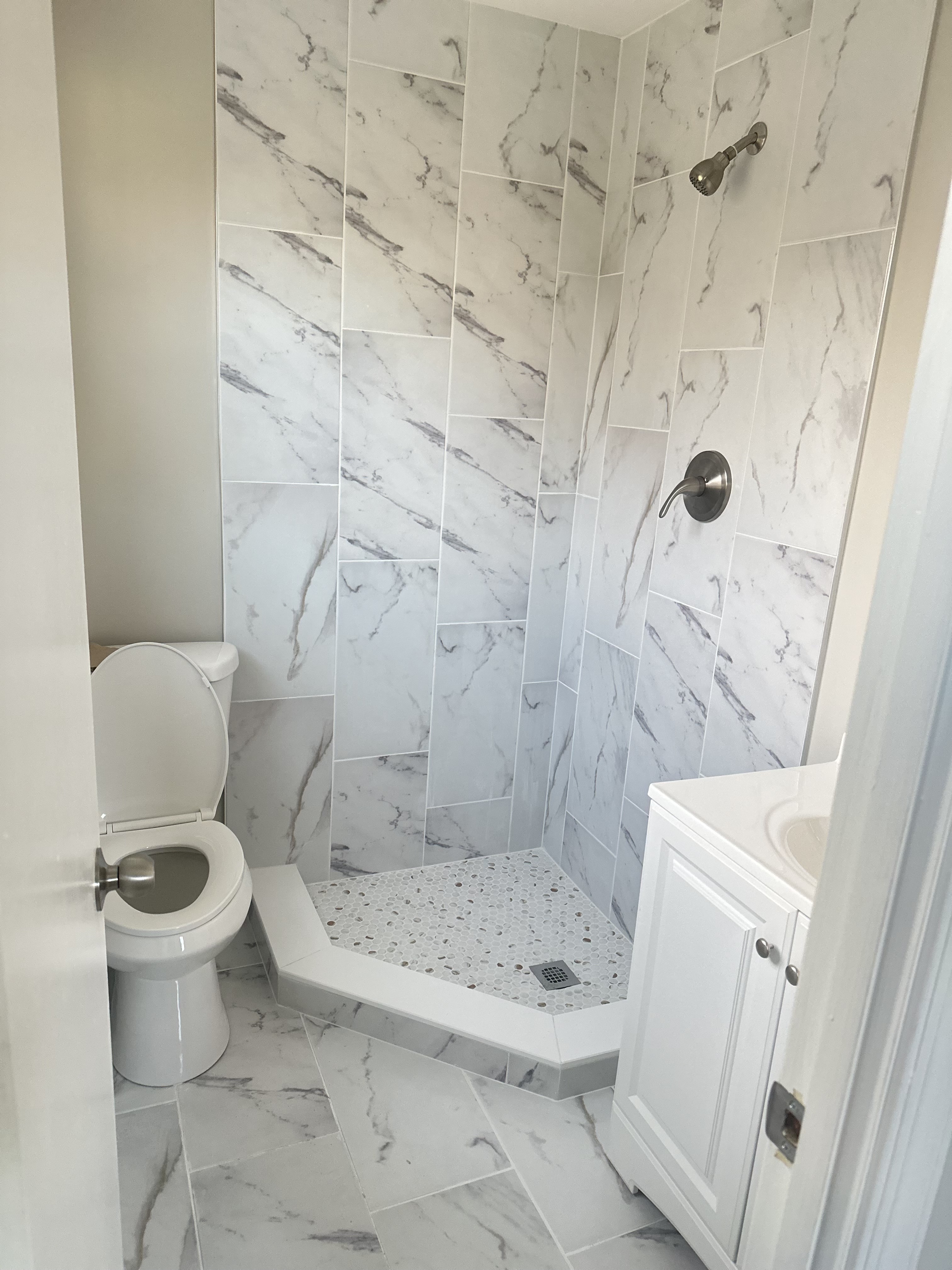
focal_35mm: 24
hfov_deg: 56.8
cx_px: 476
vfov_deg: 71.6
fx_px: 880
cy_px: 635
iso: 320
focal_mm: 6.86
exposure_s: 1/60
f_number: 1.78
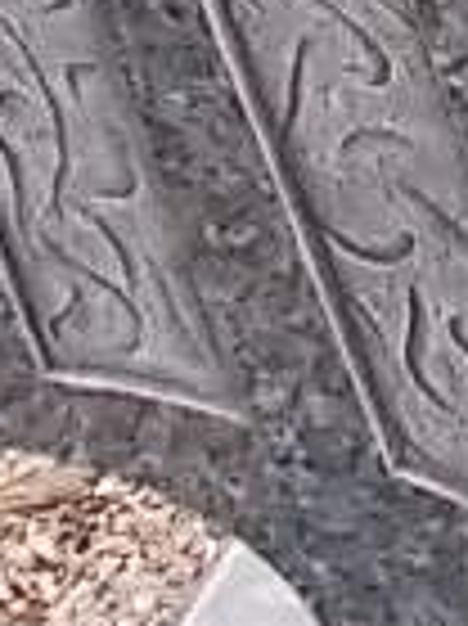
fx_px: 2166
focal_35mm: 120
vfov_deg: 15.3
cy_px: -279
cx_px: 954
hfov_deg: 11.1
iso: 80
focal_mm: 4.6
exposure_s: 1/100
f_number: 3.2
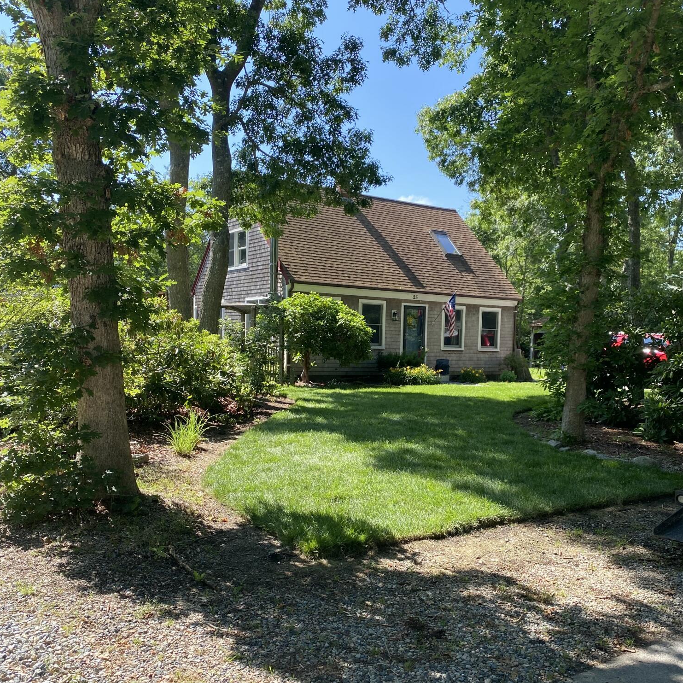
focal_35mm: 31
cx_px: 340
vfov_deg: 52.4
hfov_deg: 52.5
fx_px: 692
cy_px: 384
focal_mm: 4.25
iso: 32
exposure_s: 1/633
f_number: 1.8
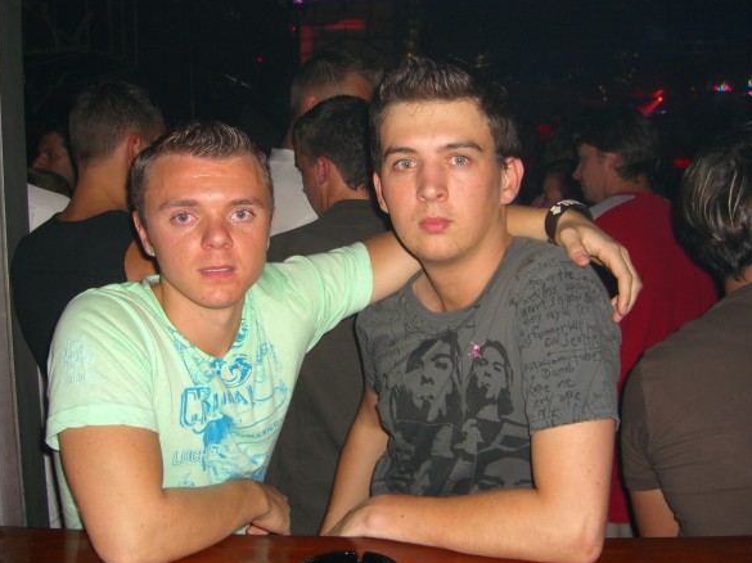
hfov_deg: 47.9
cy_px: 280
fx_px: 847
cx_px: 370
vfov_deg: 36.8
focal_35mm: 39
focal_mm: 7.9
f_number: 2.8
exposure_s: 1/60
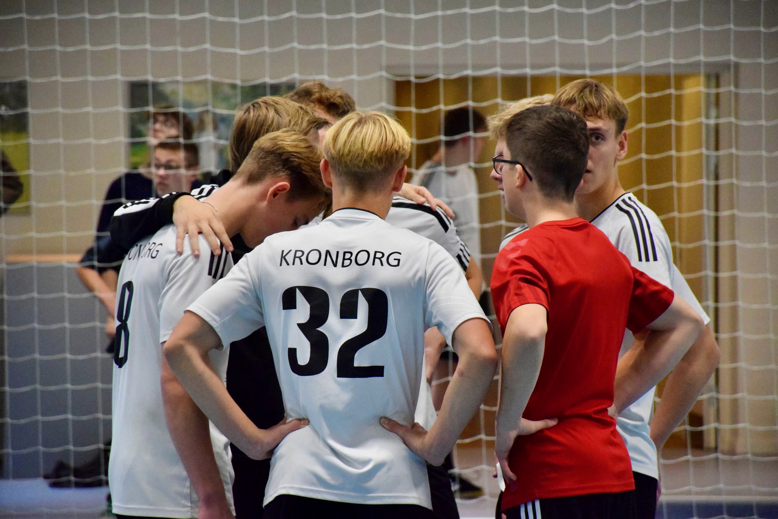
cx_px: 389
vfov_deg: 6.5
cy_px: 260
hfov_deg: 9.8
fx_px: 4539
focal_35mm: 210
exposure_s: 1/320
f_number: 5.6
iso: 6400
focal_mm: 140
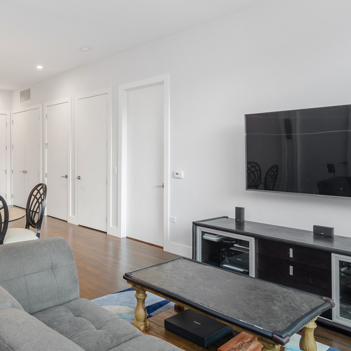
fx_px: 321
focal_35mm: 28
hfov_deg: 55.2
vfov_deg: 57.2
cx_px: 98
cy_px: 160
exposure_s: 1/2
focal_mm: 12
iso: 200
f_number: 8
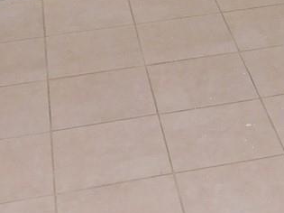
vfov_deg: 11.4
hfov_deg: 15.7
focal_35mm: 122
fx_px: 1001
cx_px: 317
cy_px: -144
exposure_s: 1/30
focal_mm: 4.1
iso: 200
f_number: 3
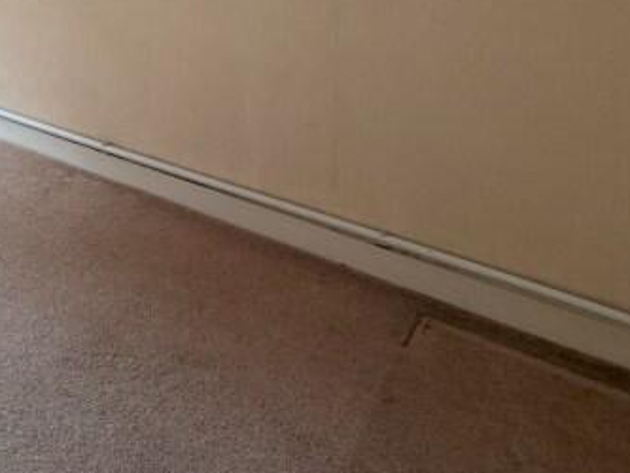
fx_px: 783
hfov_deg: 34.8
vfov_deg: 27.3
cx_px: -129
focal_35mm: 43
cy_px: -165
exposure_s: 1/100
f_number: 2.2
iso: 80
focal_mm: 2.22
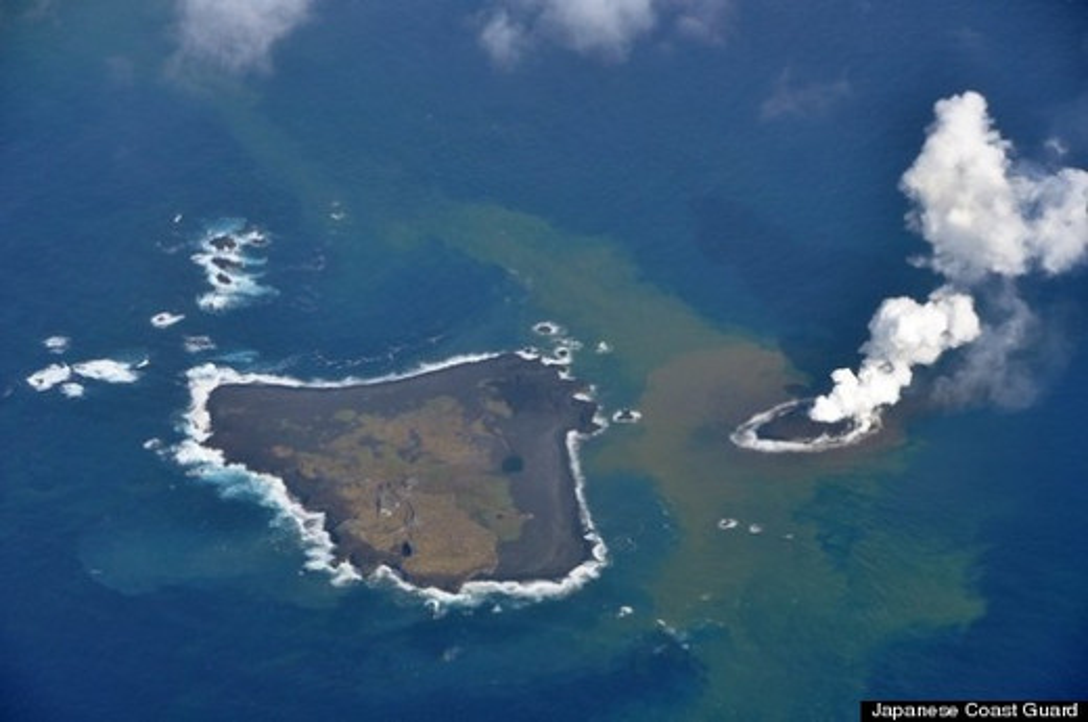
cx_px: 544
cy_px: 361
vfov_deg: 10.1
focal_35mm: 135
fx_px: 4074
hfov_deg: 15.2
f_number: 8
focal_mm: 90
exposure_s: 1/1000
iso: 320
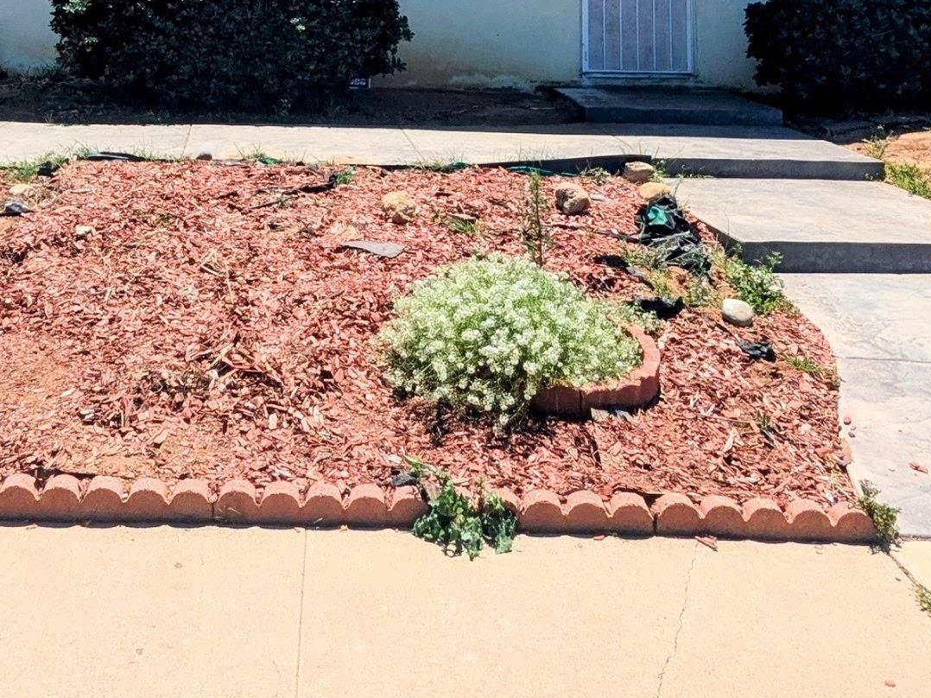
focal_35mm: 38
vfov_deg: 32.8
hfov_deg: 48.4
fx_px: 1022
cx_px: 332
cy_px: -80
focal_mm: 2.35
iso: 51
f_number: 2.2
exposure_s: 1/1565
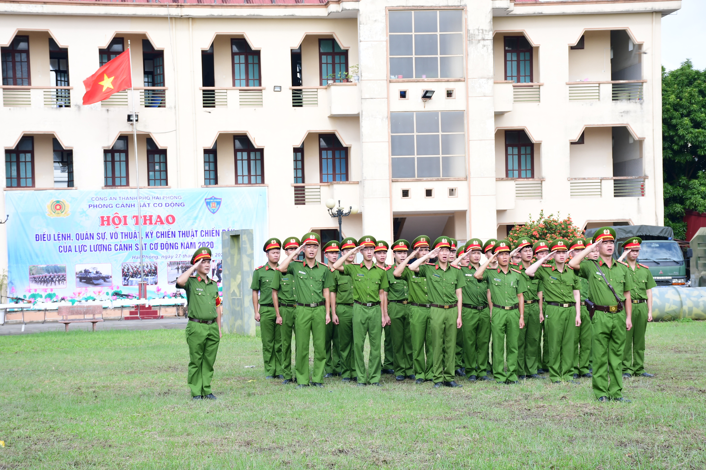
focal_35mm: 90
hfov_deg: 22.6
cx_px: 353
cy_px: 235
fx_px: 1765
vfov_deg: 15.2
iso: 200
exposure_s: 1/200
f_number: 8
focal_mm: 60
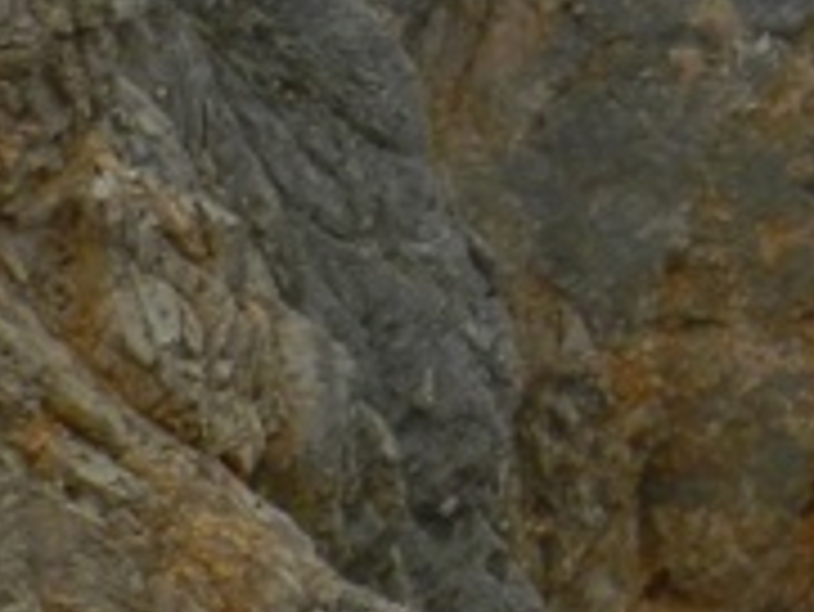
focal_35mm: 181
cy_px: -400
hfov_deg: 9.6
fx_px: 4259
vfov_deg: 8.0
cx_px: 1974
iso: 160
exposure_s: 1/1000
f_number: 3.7
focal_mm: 5.6
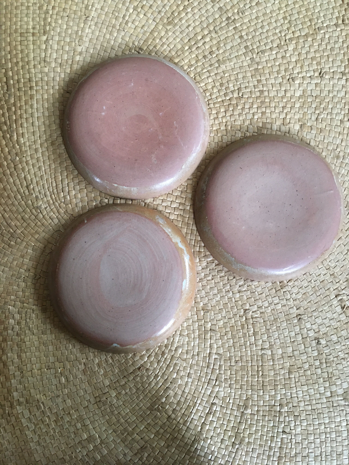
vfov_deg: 61.7
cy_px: 232
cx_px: 174
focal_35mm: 29
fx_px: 390
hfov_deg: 48.2
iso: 200
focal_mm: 4.15
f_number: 2.2
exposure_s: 1/20
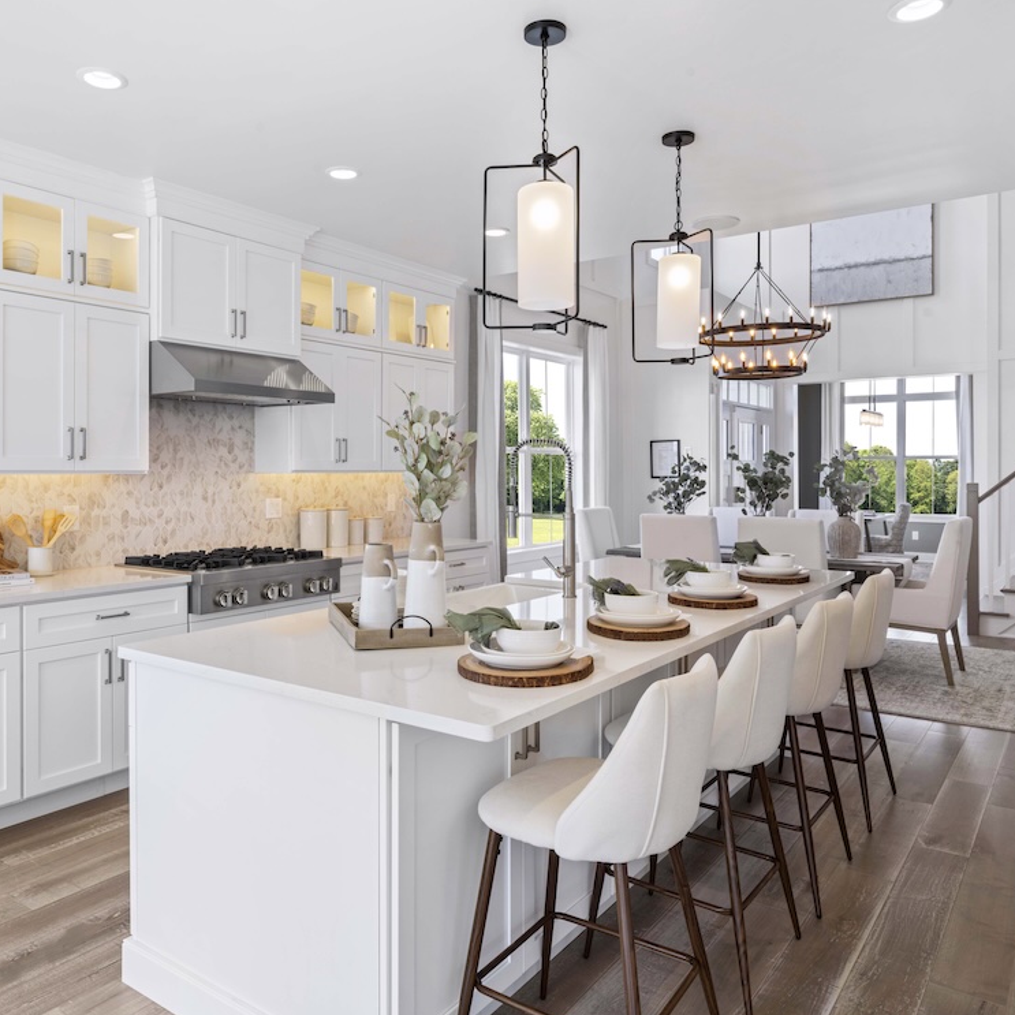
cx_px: 444
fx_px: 829
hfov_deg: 62.7
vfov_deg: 62.9
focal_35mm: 25
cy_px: 503
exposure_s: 1/4
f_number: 14
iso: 100
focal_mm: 19
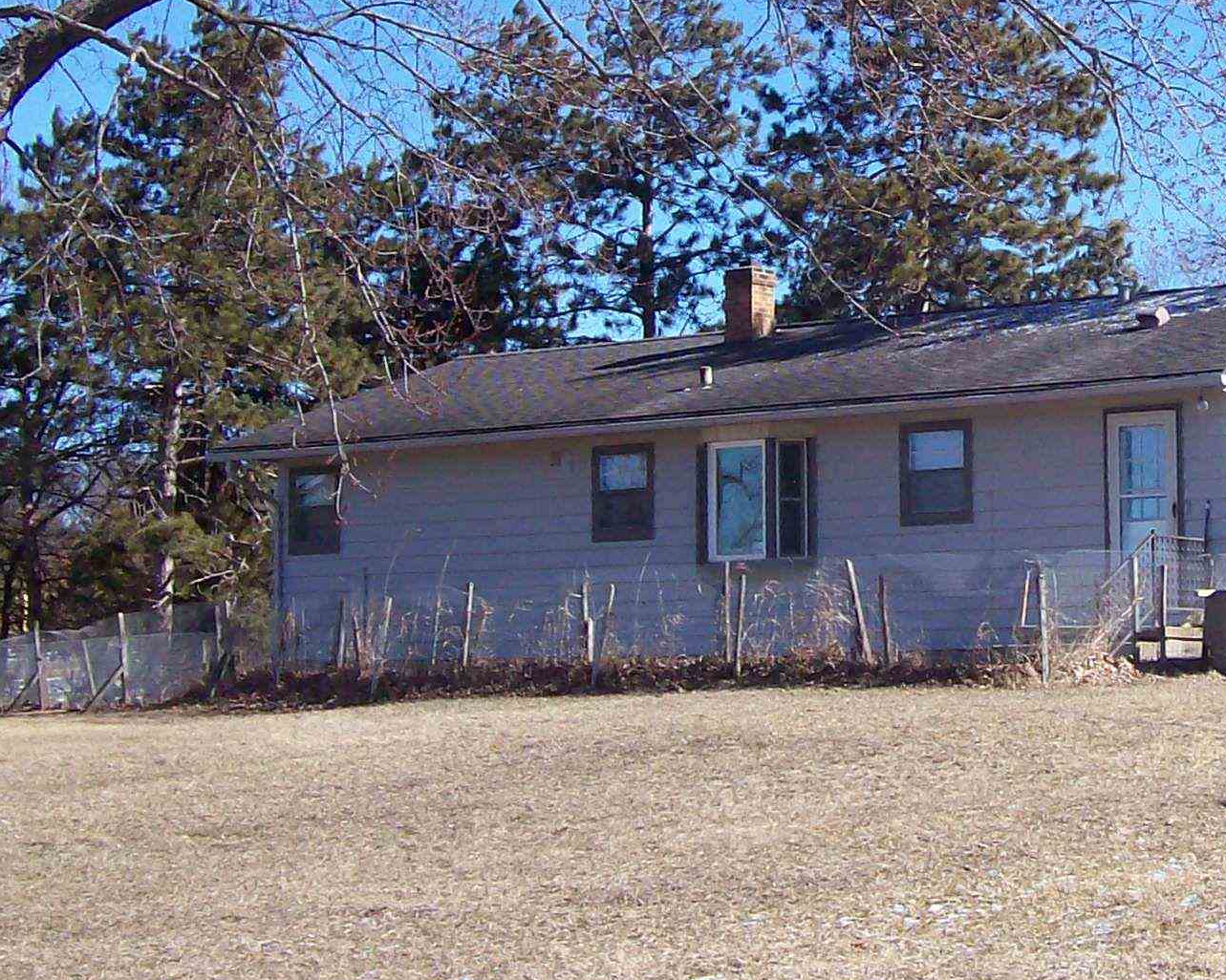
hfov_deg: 24.0
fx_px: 2830
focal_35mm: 78
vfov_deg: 19.5
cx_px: 1008
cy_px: 220
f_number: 4.8
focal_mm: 6
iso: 80
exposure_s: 1/476
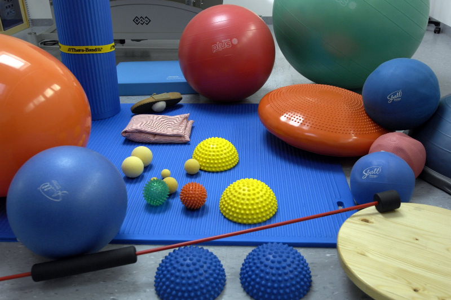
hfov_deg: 55.1
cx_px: 226
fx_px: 432
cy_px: 150
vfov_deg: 38.3
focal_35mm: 34
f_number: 5
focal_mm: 23
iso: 320
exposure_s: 1/100
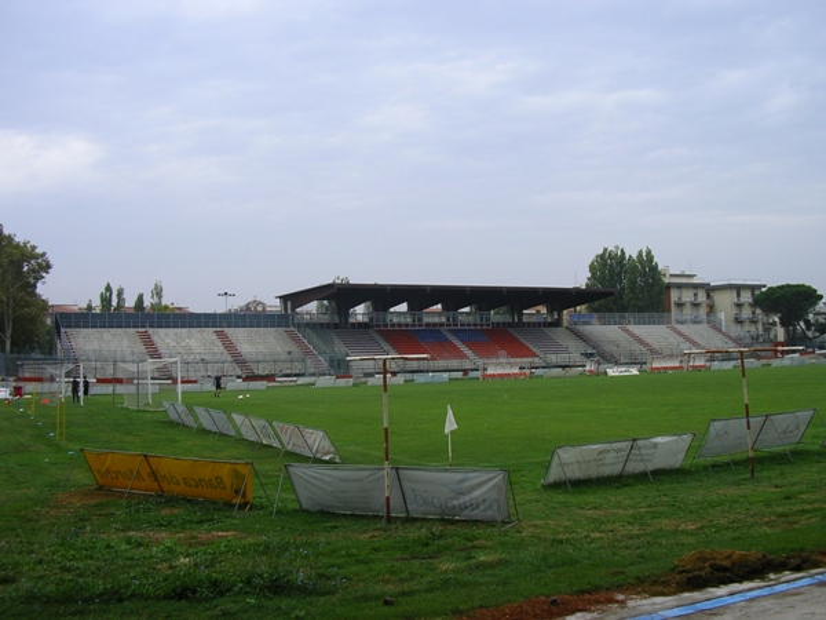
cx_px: 413
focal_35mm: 38
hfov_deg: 49.0
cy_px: 310
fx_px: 907
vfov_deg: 37.7
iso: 50
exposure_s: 1/200
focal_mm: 5.8
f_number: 4.1
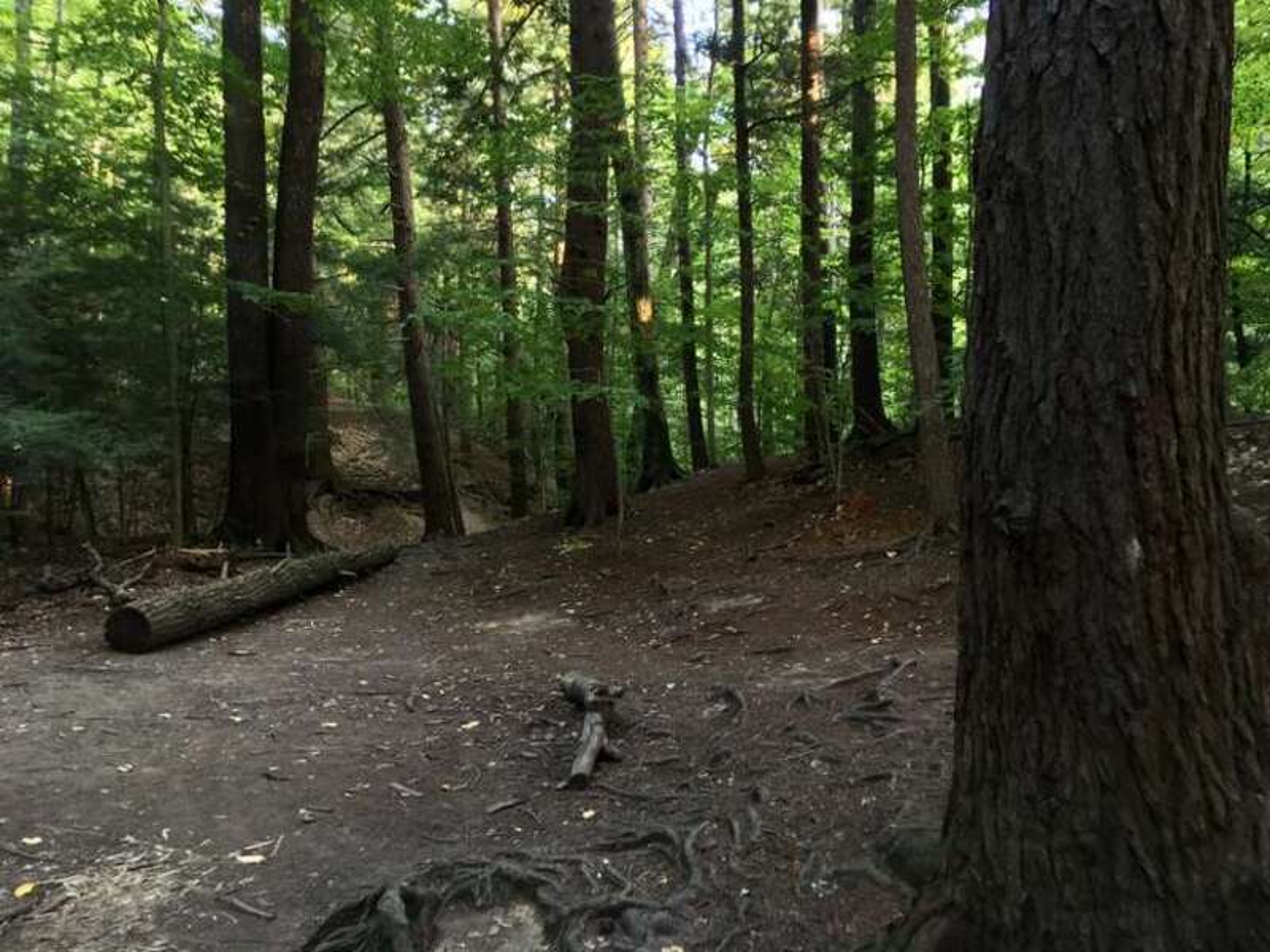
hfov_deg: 61.7
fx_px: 1064
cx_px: 635
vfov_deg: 48.2
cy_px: 476
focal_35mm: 29
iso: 200
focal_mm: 4.15
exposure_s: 1/20
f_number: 2.2
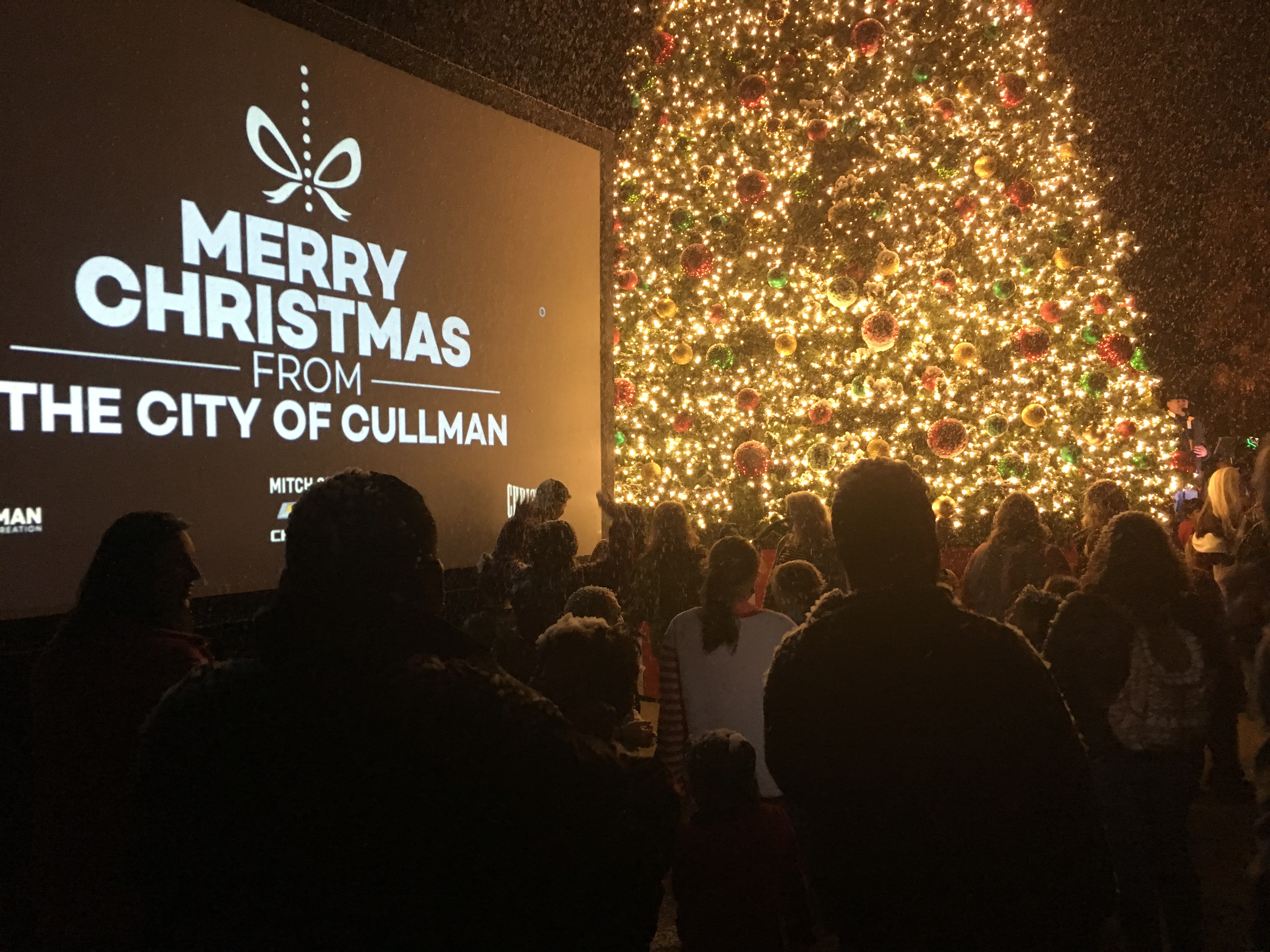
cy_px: 476
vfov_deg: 48.2
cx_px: 635
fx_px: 1064
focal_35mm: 29
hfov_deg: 61.7
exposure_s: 1/24
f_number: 2.2
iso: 200
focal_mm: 4.15
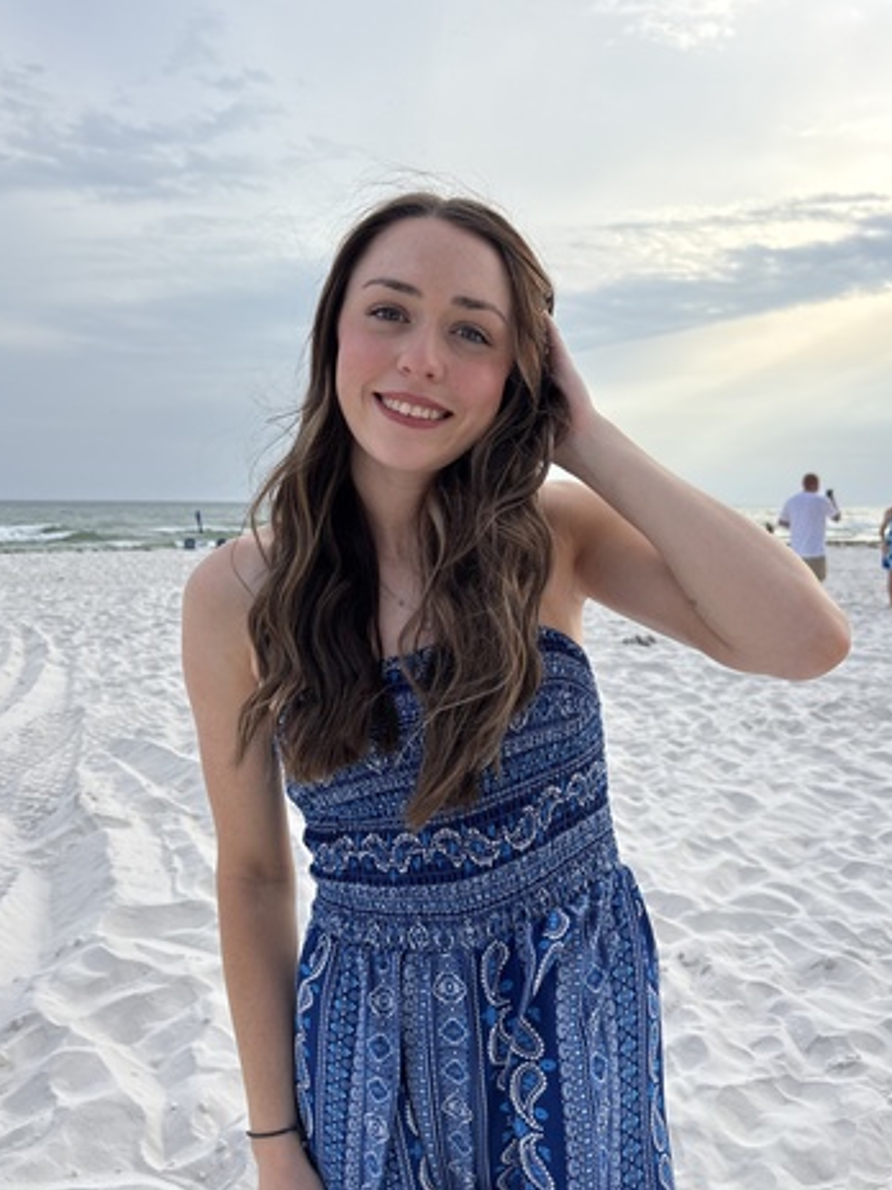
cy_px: 616
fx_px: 962
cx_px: 447
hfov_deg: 49.7
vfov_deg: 63.4
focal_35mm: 28
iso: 64
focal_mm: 5.96
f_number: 1.6
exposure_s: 1/2075
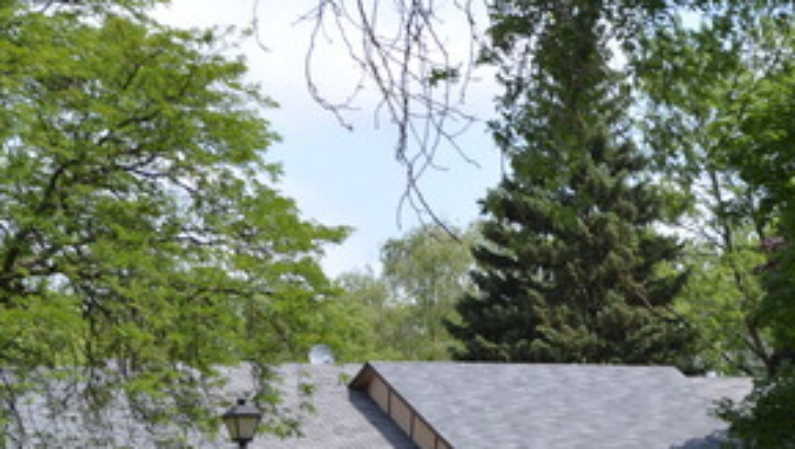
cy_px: 404
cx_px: 440
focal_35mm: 167
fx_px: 3523
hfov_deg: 12.9
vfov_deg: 7.3
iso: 100
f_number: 7.1
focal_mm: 48
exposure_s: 1/200
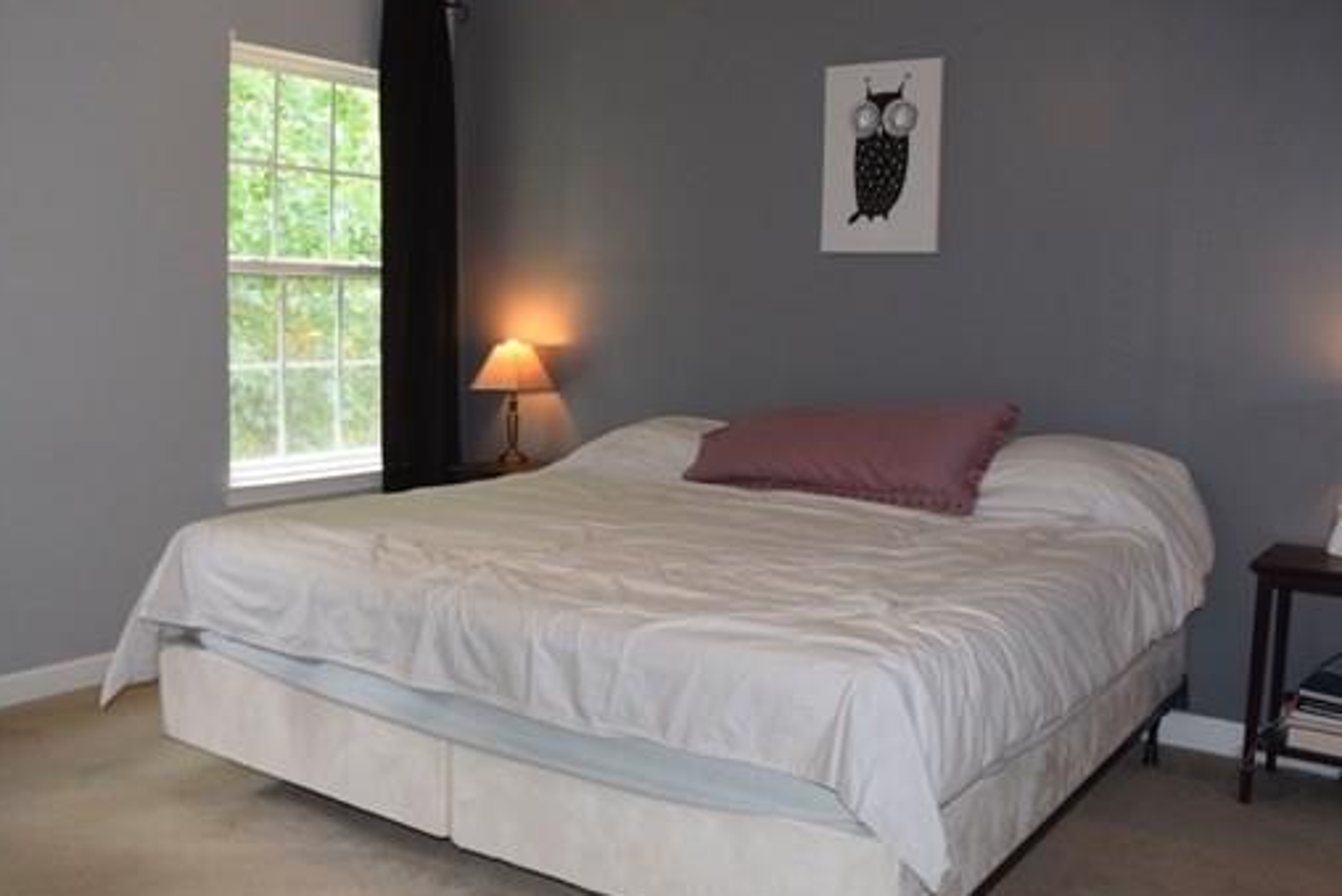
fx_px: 1268
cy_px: 414
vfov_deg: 38.9
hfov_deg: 55.7
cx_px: 623
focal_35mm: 34
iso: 800
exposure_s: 1/100
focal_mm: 18
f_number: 5
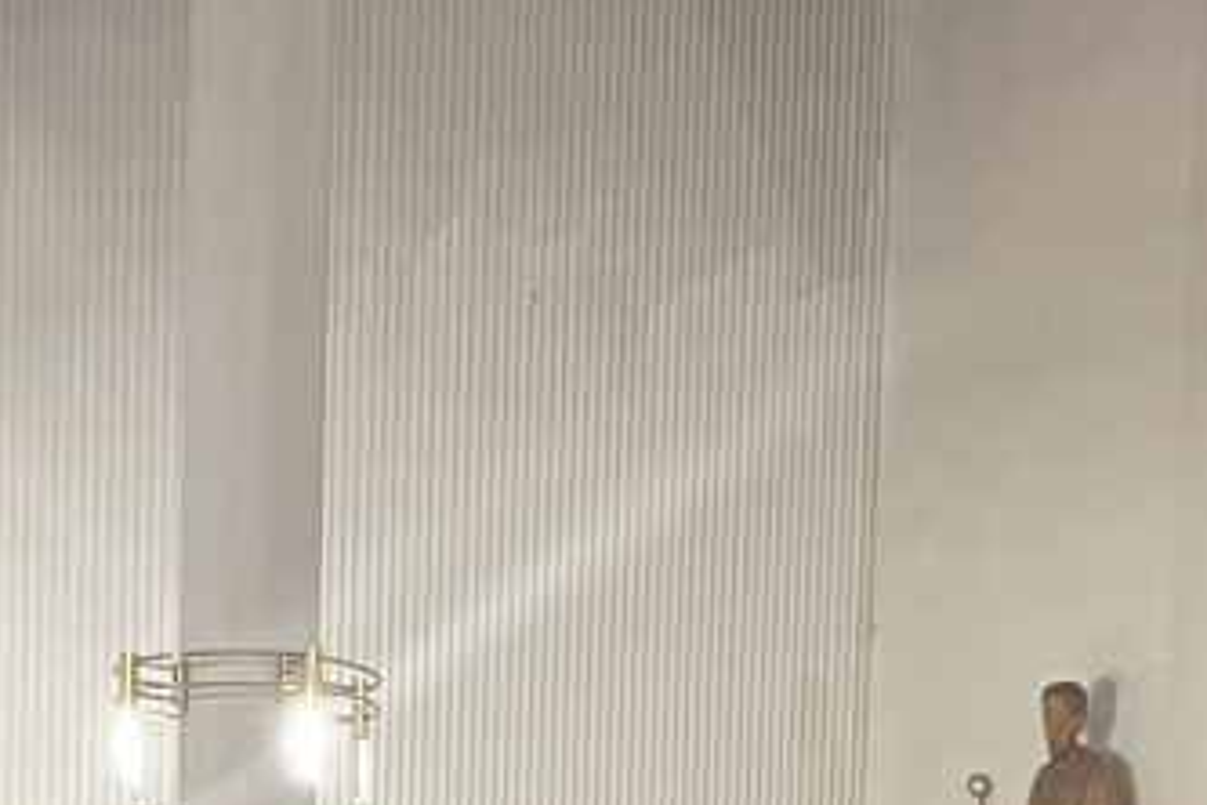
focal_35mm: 104
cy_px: 1610
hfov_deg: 19.6
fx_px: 3487
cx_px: 507
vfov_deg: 11.8
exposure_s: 1/50
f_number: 1.6
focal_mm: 4.2
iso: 500
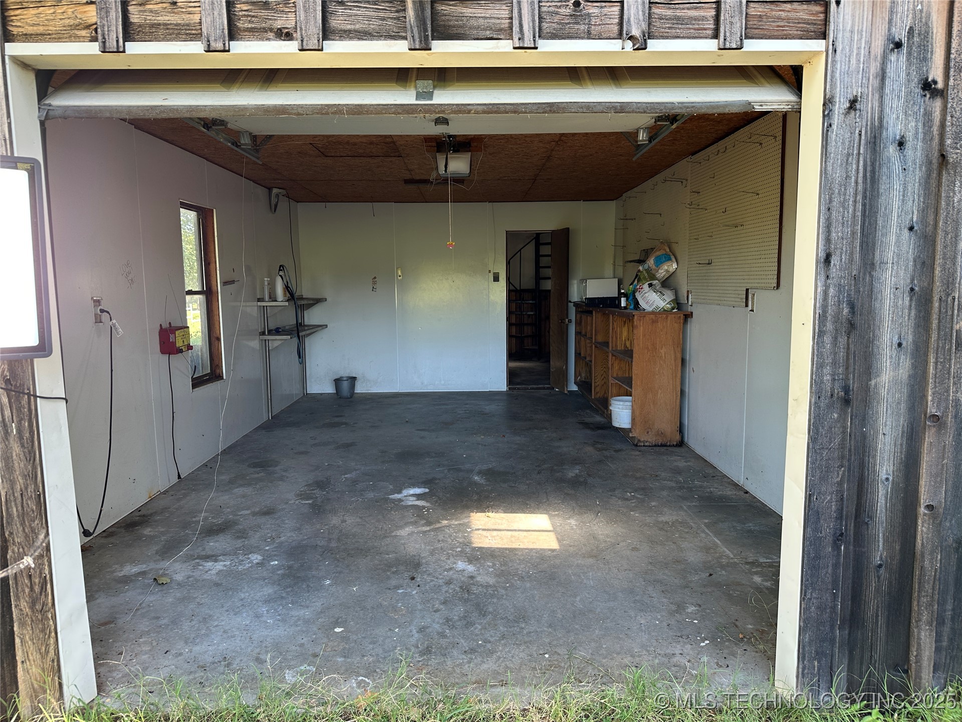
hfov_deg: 71.6
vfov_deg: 56.8
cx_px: 481
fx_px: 667
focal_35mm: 24
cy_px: 361
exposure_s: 1/120
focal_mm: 6.86
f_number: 1.78
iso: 64
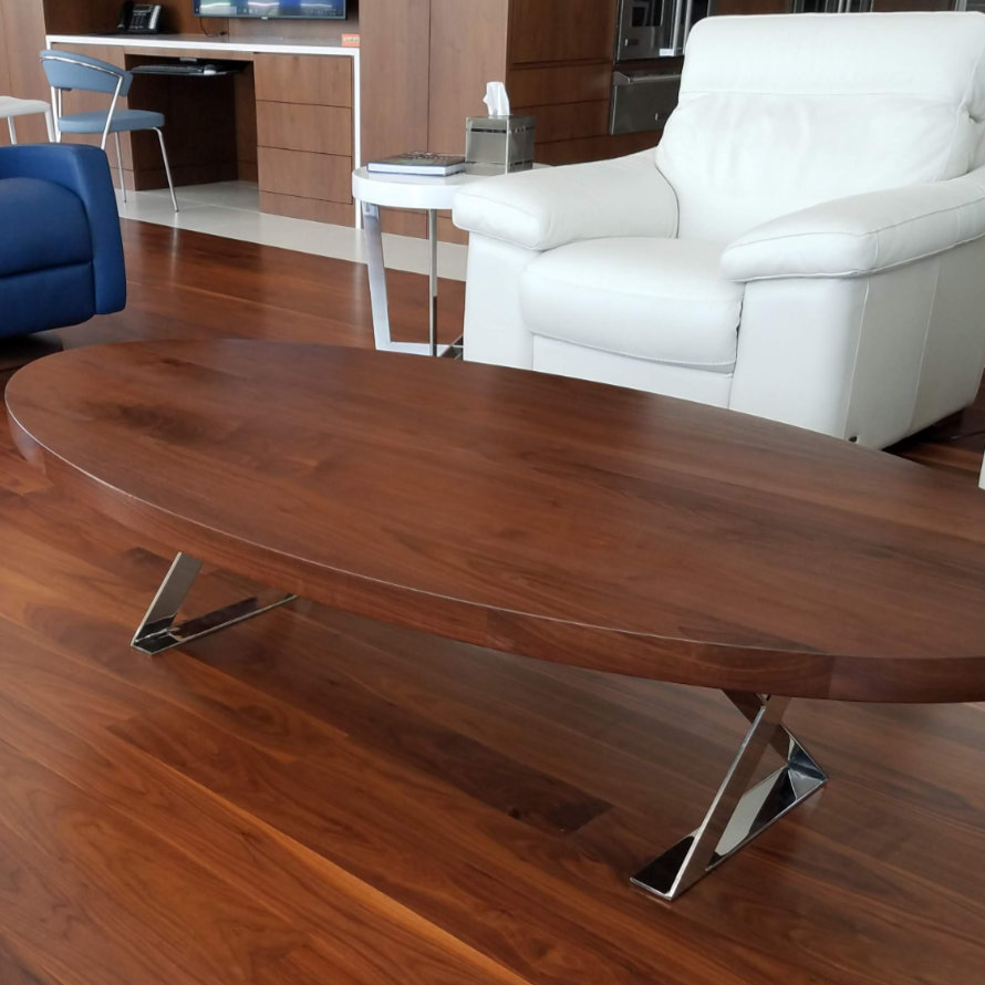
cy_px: 490
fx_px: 998
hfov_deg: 52.3
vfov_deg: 52.5
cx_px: 567
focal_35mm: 31
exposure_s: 1/60
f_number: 1.7
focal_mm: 4.2
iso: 50
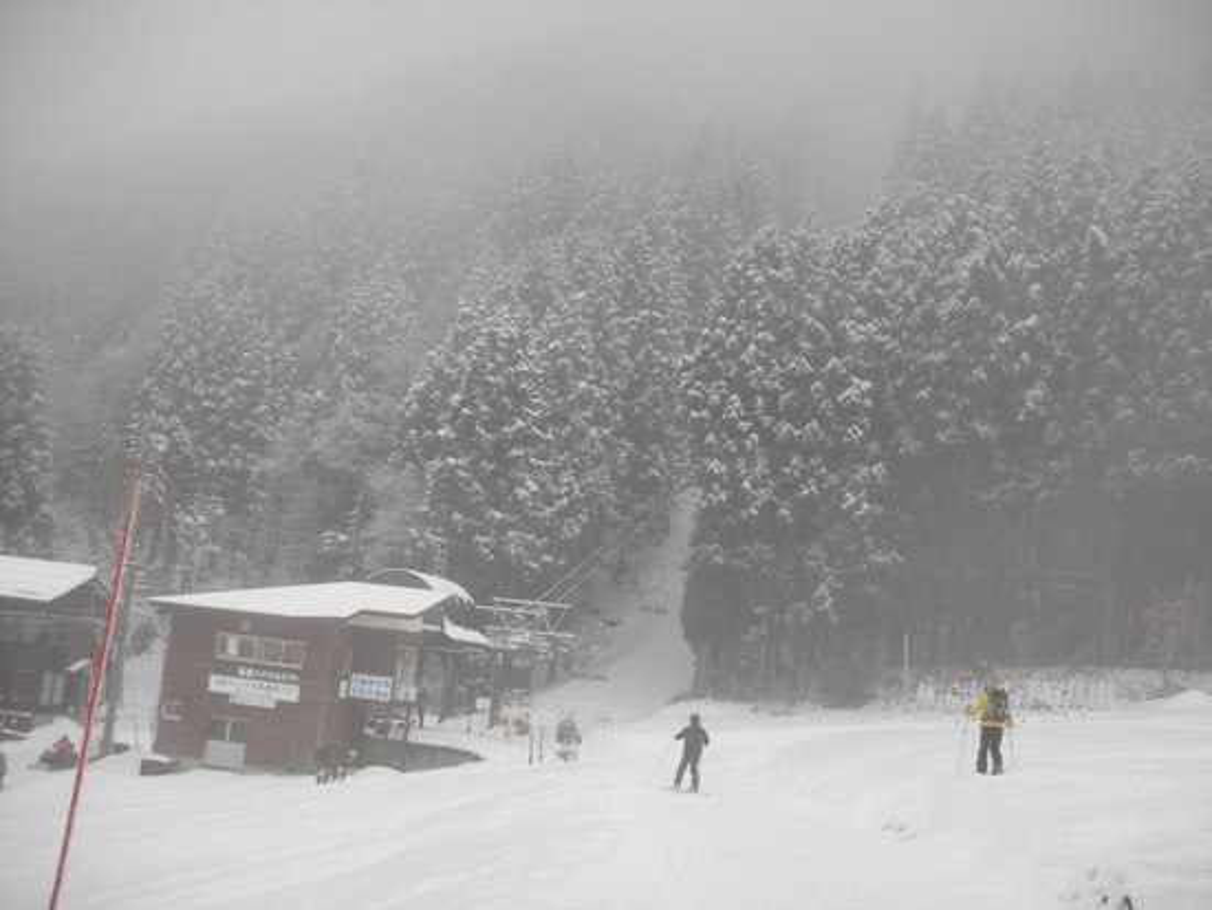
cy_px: 455
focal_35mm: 46
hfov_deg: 41.2
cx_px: 606
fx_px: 1611
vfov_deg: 31.5
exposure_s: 1/310
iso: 50
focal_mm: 7.7
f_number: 3.5
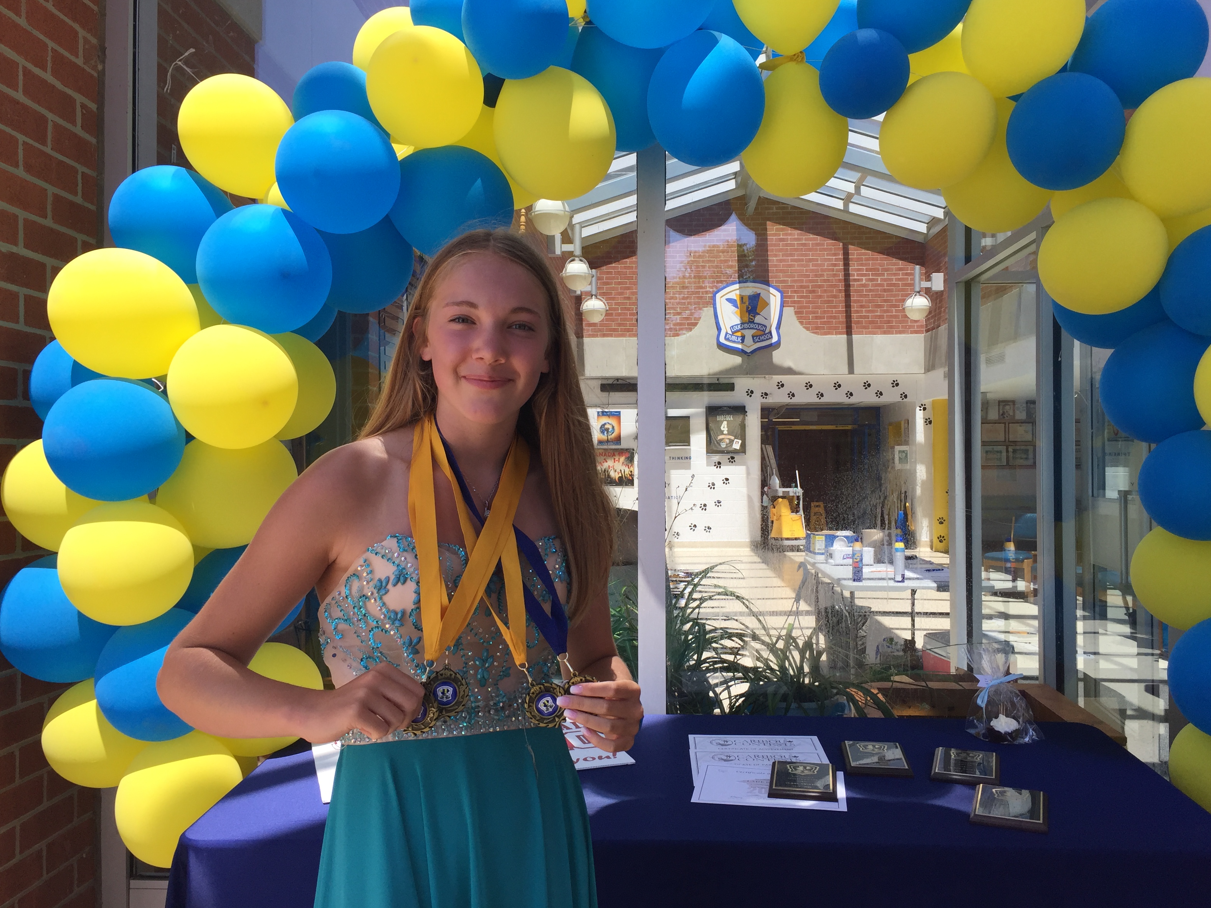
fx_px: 1049
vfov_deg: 46.8
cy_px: 453
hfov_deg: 60.0
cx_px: 617
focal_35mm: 30
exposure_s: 1/599
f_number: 2.2
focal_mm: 4.15
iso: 32
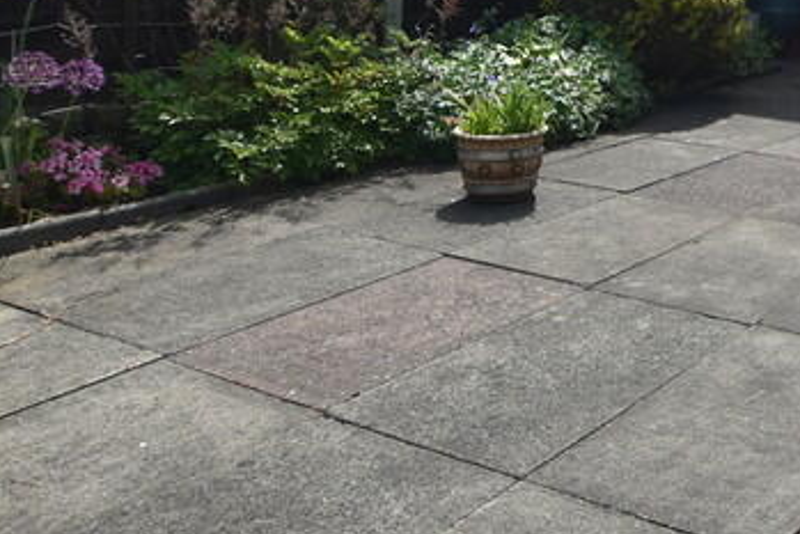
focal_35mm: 44
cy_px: -58
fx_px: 978
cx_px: 910
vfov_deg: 27.8
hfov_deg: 36.5
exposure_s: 1/250
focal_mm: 10
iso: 100
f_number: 8
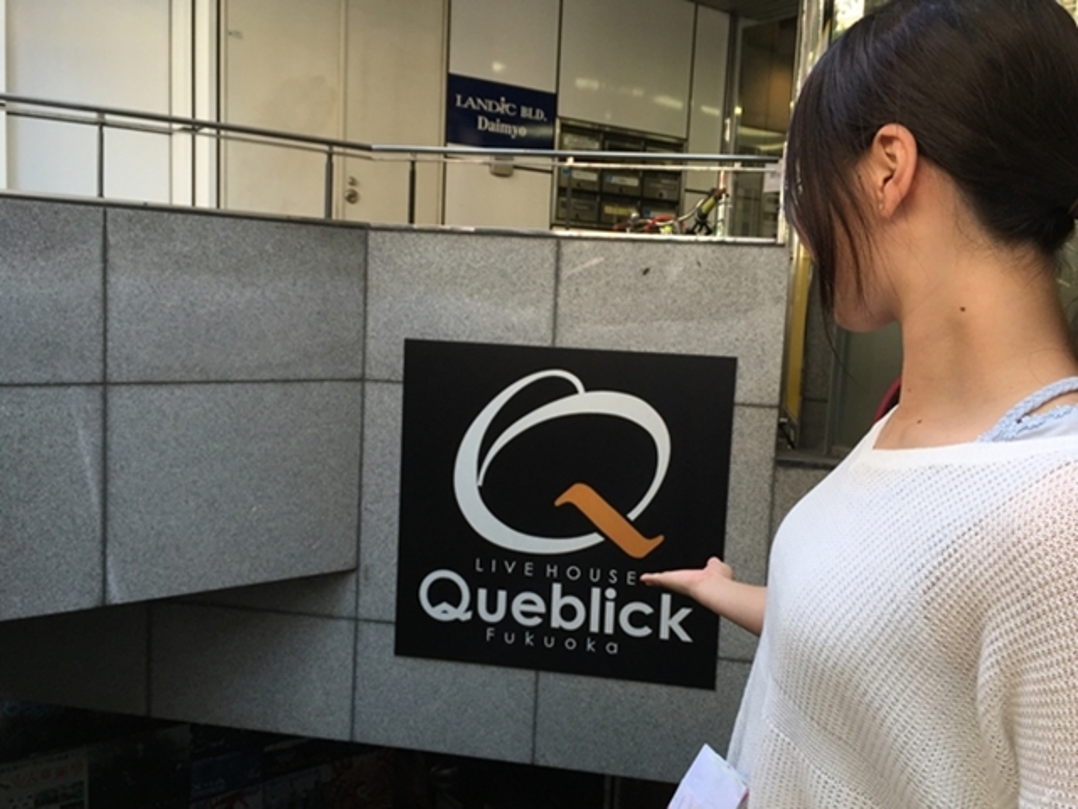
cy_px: 404
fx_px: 903
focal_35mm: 29
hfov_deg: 61.7
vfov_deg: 48.2
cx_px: 539
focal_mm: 4.15
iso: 40
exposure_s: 1/120
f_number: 2.2
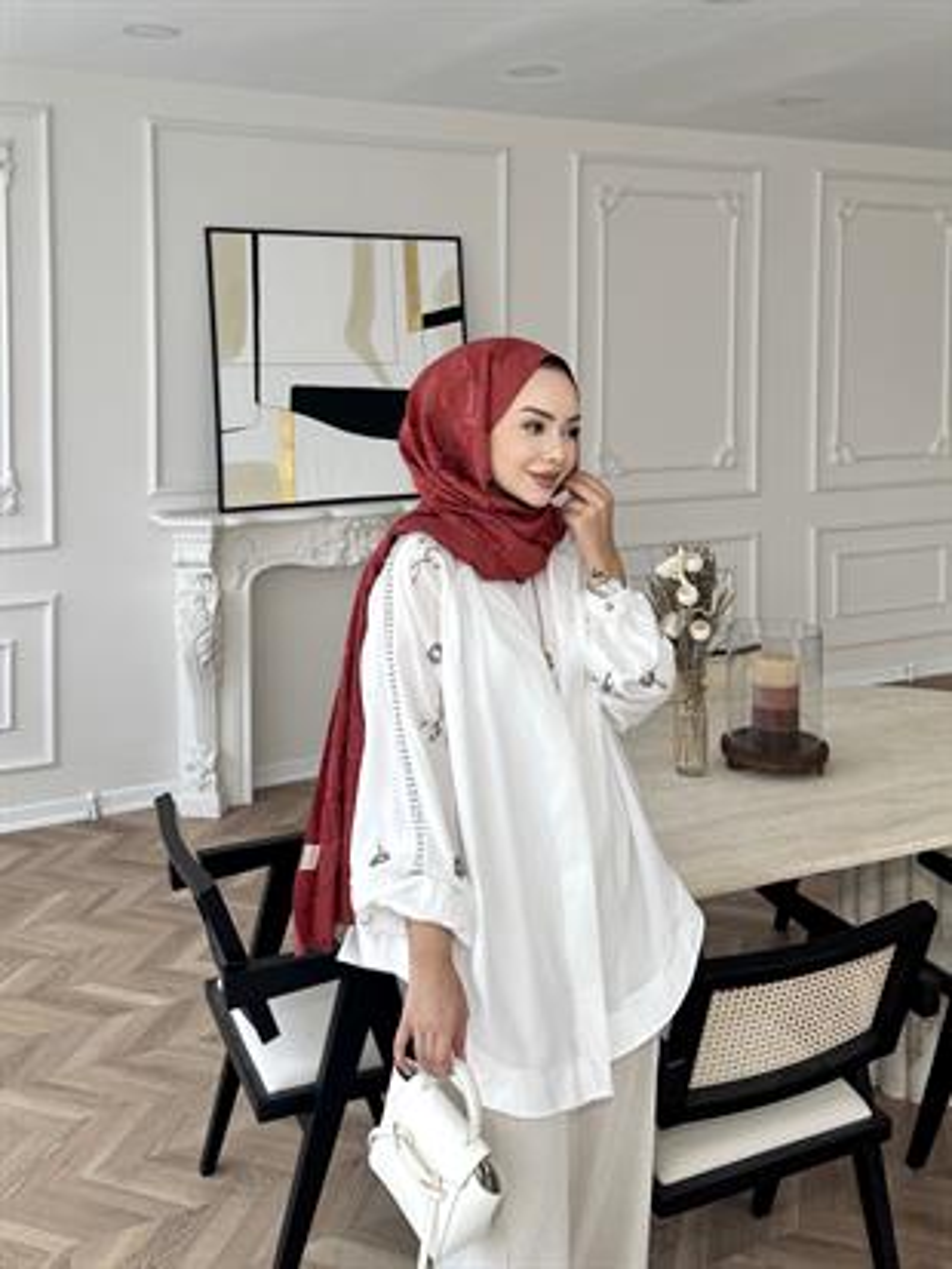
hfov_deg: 56.8
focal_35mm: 24
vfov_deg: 71.6
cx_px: 476
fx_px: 880
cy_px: 634
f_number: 1.78
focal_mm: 6.76
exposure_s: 1/121
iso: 64
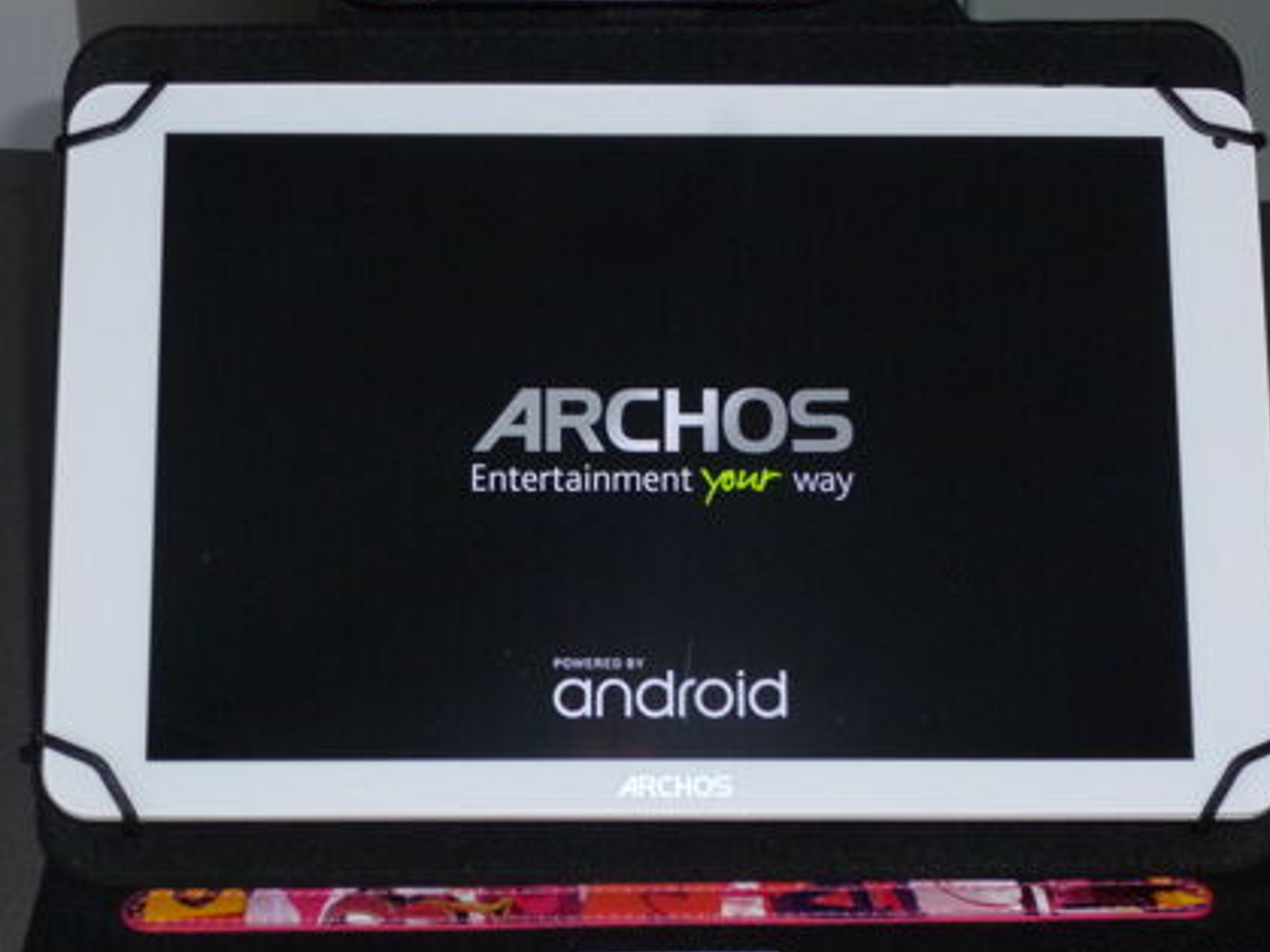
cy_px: 537
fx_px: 2311
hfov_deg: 30.7
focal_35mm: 63
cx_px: 630
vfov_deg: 23.3
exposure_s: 1/60
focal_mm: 9.9
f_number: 4.2
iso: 400
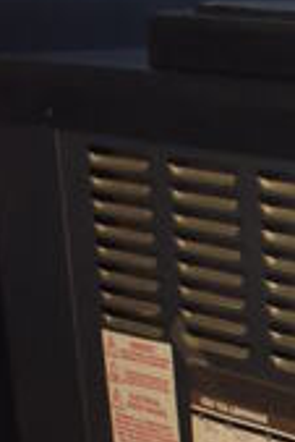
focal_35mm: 146
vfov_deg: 13.0
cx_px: 786
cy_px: 736
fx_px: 1791
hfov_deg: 8.4
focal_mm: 18
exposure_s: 1/125
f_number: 3.5
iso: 800
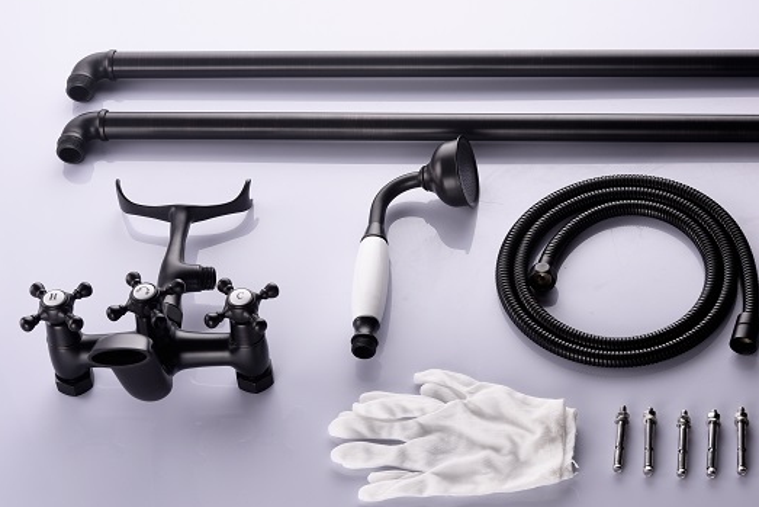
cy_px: 272
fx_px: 1814
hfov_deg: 23.6
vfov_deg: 15.9
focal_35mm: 86
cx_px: 467
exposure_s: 1/160
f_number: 9
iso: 64
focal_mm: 60
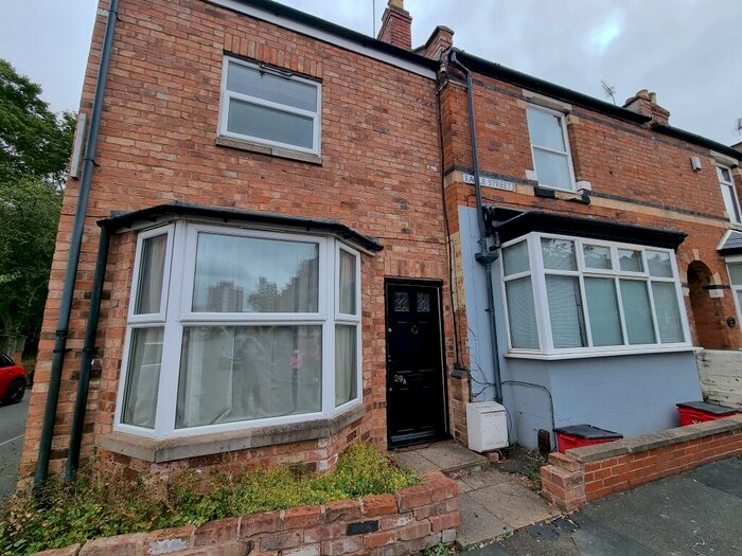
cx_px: 371
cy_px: 278
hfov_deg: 106.2
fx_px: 279
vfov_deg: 89.9
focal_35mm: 13
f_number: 2.2
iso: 50
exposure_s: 1/1344
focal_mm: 2.2
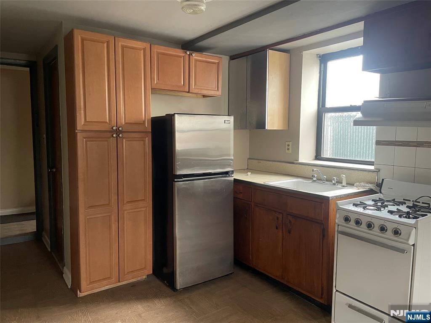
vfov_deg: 53.1
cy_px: 162
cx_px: 216
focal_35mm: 26
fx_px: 324
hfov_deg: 67.3
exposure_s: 1/60
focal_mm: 4.2
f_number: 1.6
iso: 320
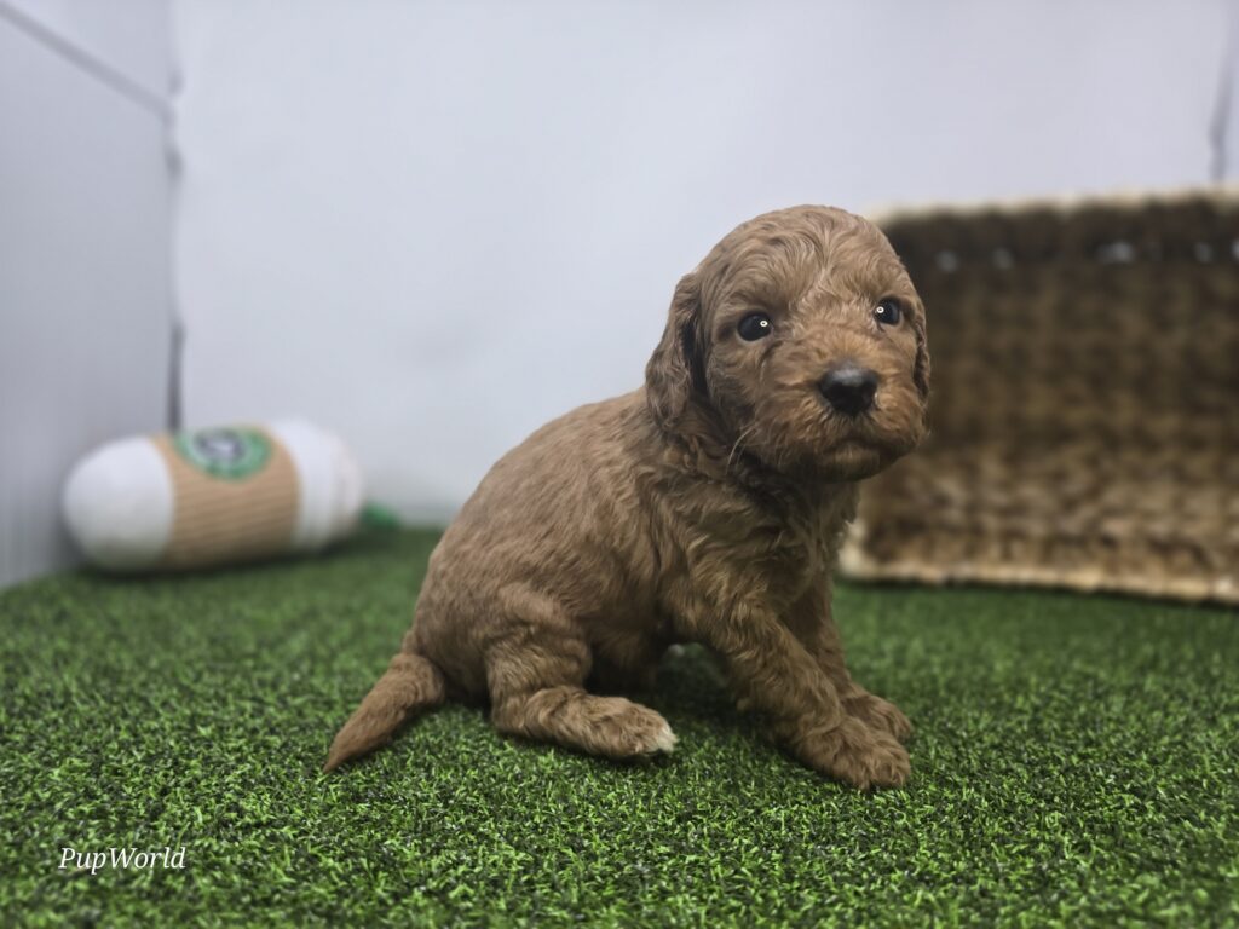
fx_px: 823
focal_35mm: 23
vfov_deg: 58.9
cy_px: 464
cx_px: 620
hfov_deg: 73.9
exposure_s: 1/120
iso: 50
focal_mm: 6.3
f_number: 1.7
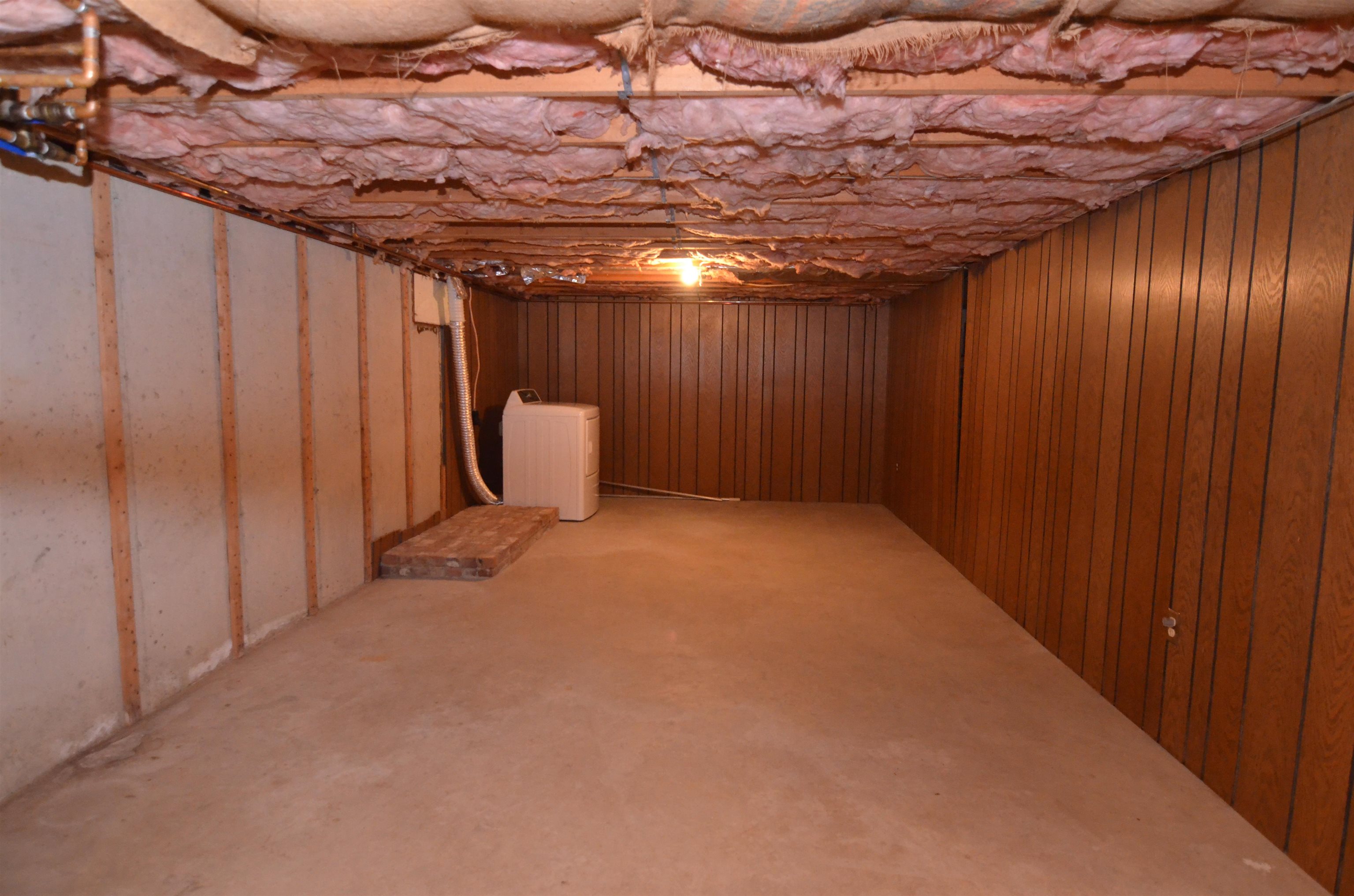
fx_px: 732
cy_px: 448
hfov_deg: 85.5
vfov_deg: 63.0
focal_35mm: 20
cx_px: 677
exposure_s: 1/60
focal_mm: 13
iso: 3200
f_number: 4
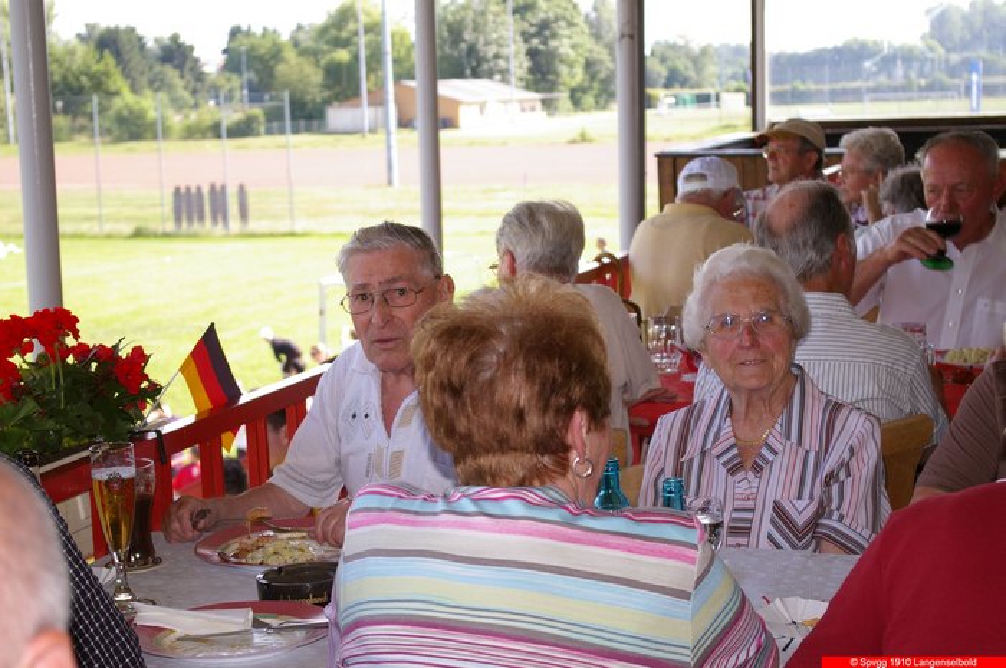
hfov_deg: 29.9
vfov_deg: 20.1
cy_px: 334
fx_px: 1884
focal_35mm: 68
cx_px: 503
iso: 200
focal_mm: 45
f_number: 4.5
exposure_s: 1/125
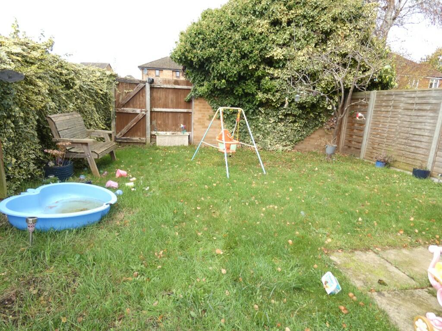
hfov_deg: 81.7
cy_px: 166
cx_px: 221
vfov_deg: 66.0
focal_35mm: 20
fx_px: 255
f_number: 2.8
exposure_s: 1/100
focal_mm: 3.6
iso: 80
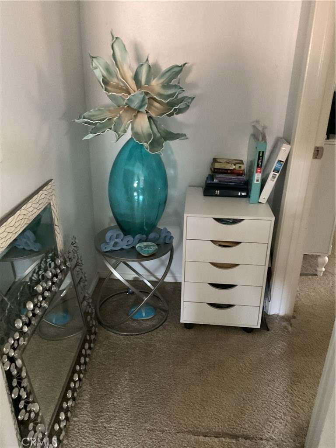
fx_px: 375
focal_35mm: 29
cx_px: 168
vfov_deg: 61.7
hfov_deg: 48.2
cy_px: 224
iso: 500
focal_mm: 3
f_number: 1.8
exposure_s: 1/24
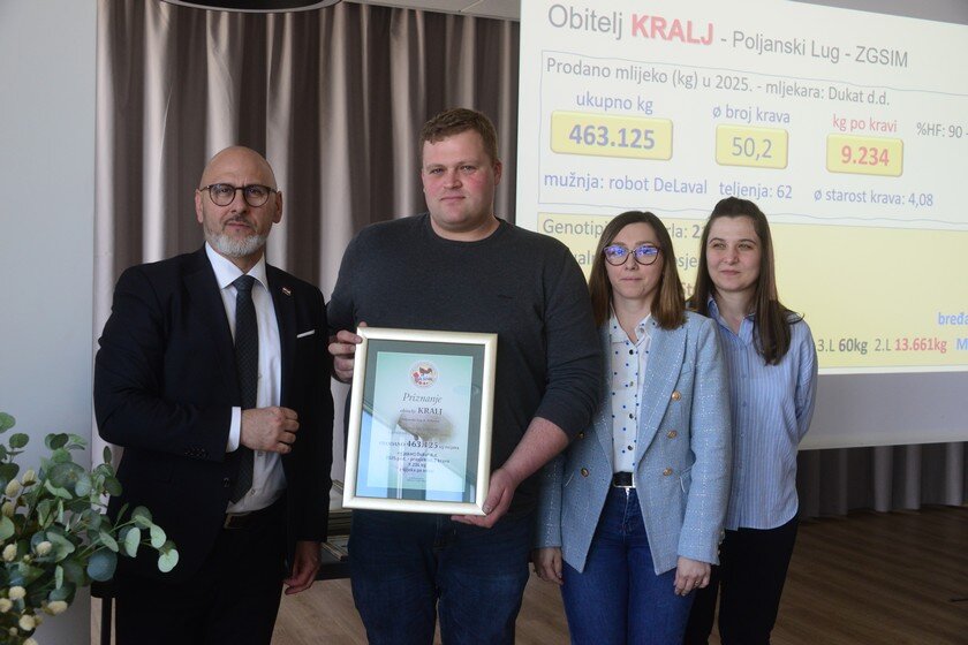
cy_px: 322
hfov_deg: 44.5
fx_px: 1183
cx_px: 484
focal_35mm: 44
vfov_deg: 30.5
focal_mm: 44
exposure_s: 1/125
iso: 2000
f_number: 5.6
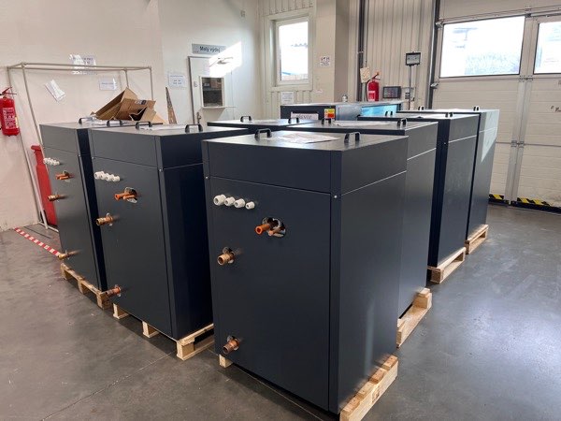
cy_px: 210
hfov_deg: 67.3
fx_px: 421
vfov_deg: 53.1
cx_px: 280
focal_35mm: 26
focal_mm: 5.1
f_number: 1.6
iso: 125
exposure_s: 1/100
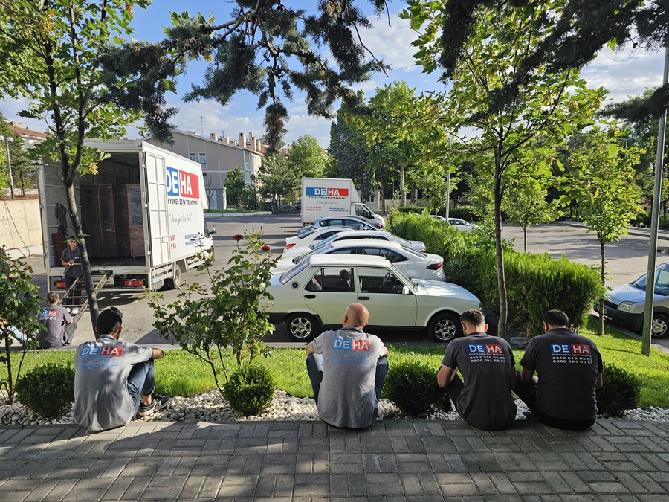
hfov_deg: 73.9
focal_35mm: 23
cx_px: 334
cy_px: 251
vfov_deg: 58.9
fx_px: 445
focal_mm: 6.3
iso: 12
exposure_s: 1/571
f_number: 1.7
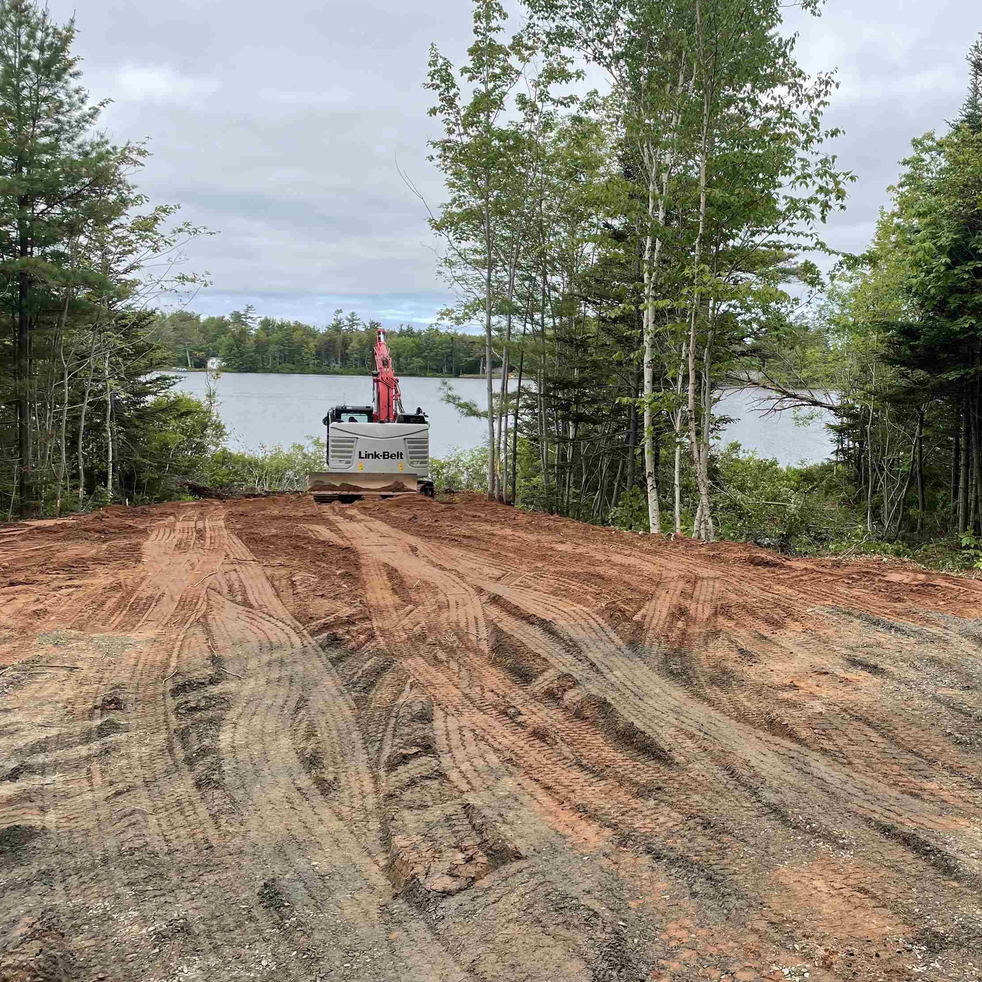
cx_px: 653
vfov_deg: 51.1
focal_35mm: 32
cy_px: 473
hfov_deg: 50.2
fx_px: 1027
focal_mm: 4.2
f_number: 1.6
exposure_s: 1/932
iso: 32
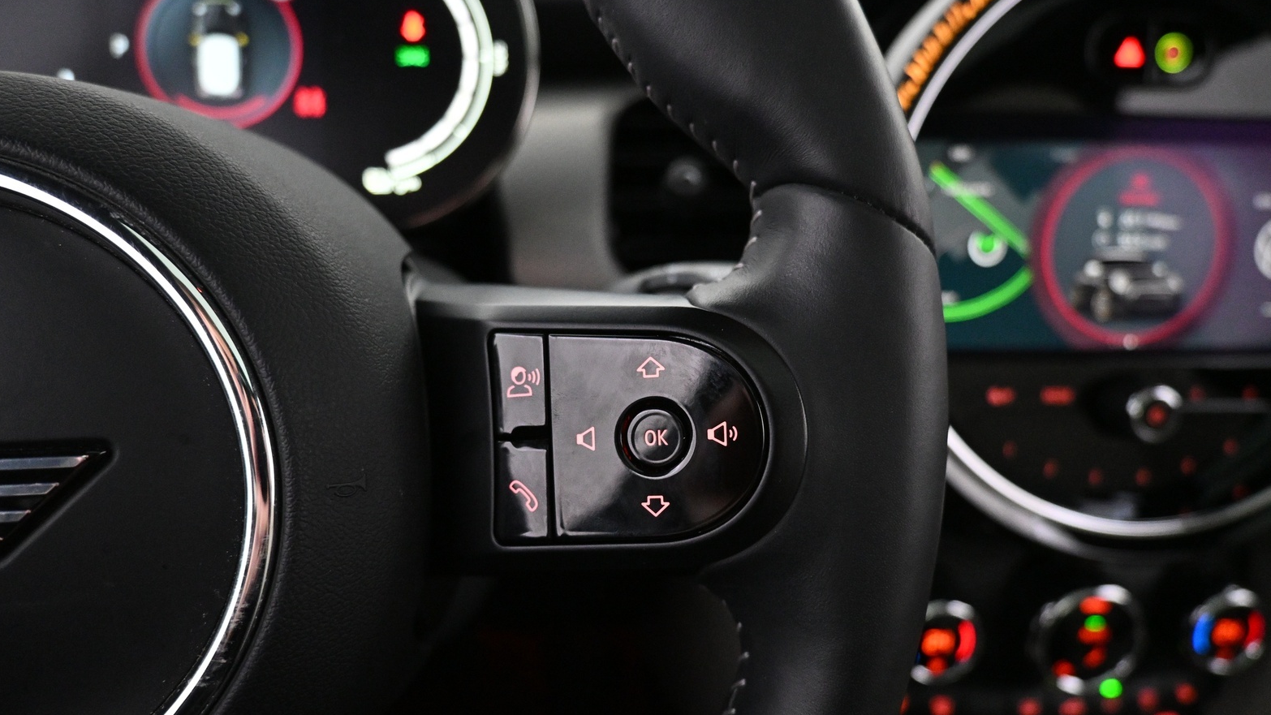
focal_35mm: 26
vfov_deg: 44.3
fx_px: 876
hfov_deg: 71.9
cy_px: 390
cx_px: 624
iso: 4000
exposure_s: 1/80
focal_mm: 16
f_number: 3.5
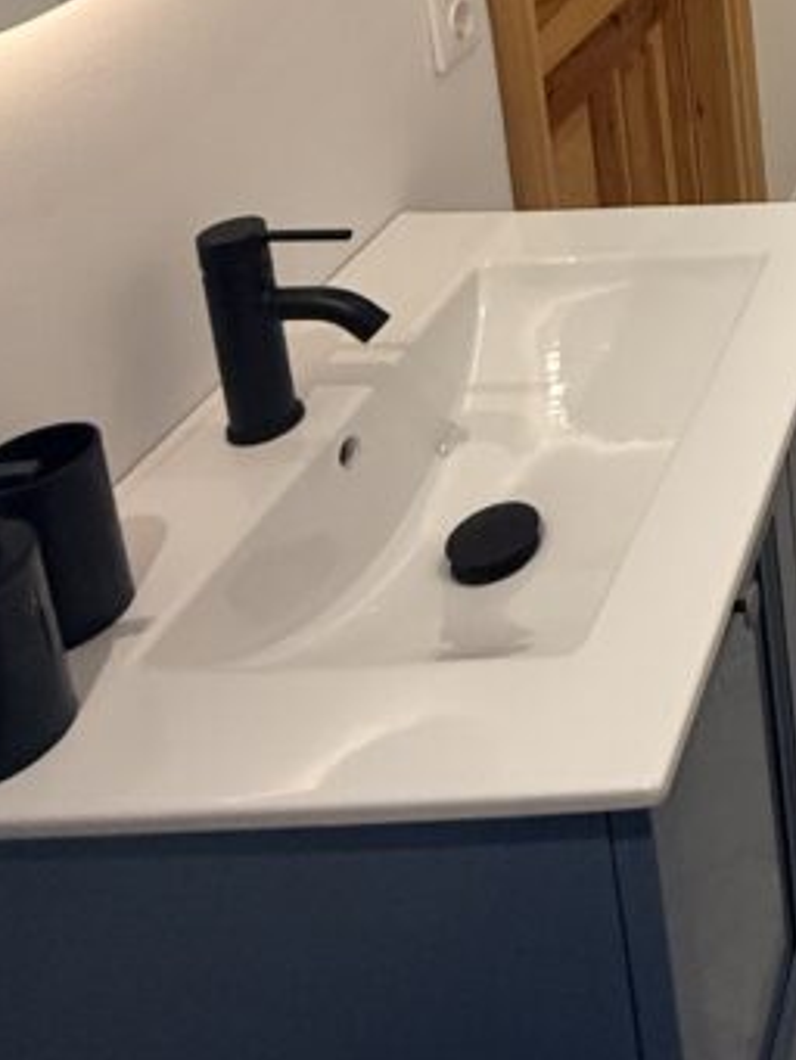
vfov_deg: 36.0
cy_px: -180
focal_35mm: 42
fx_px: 1287
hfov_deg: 26.3
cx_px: 1157
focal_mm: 2.22
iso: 320
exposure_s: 1/72
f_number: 2.2
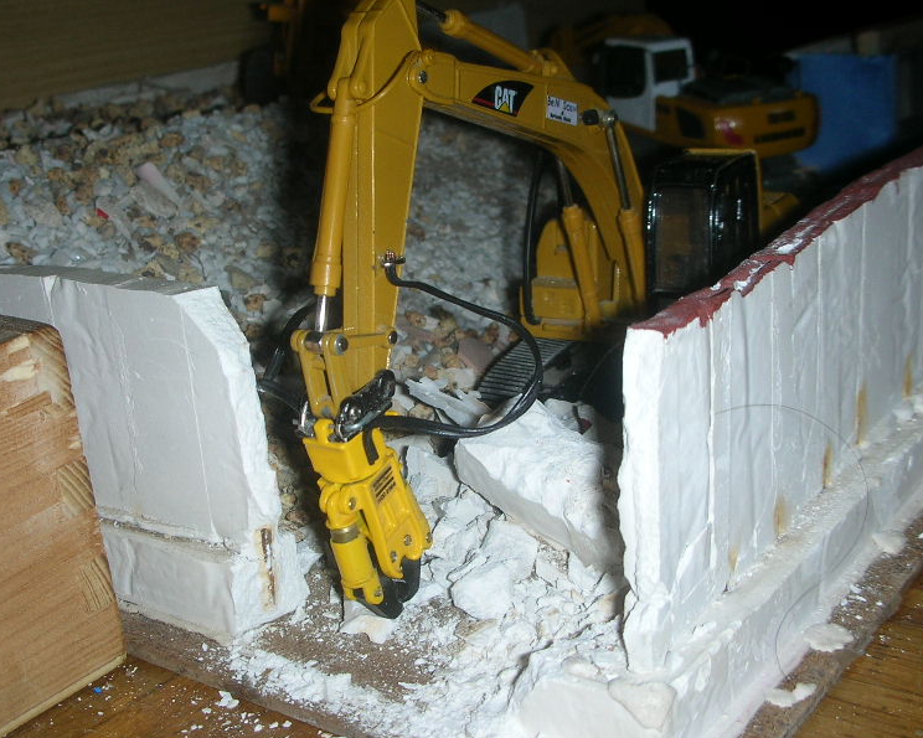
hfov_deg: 39.5
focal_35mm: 47
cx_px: 406
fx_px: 1284
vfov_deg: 32.1
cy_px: 385
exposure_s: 1/60.1
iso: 50
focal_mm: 5.8
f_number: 3
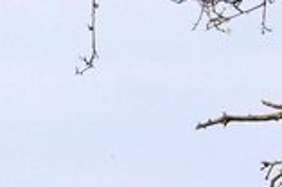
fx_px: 3213
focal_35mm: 411
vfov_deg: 3.3
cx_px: -56
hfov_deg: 5.0
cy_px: 543
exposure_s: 1/640
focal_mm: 42
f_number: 9
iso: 250
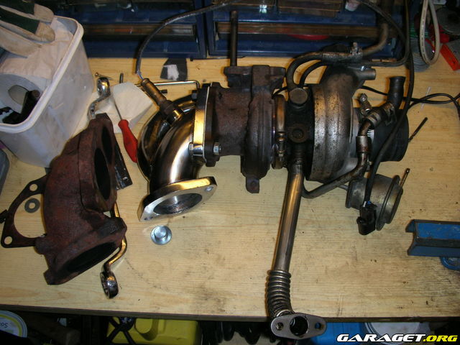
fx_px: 465
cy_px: 172
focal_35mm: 35
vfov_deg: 40.7
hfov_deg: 52.6
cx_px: 230
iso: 100
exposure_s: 1/60.1
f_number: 3
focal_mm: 5.8
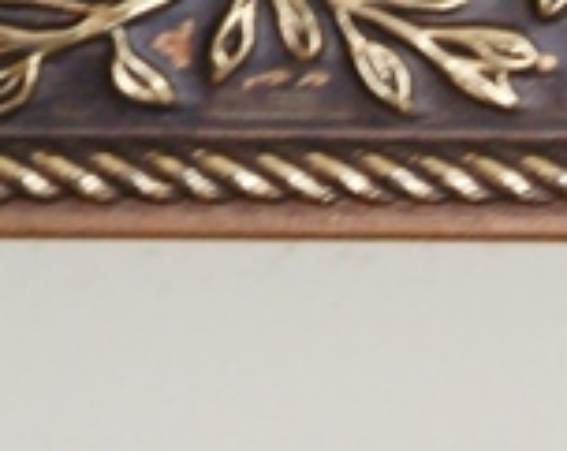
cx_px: -112
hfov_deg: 6.1
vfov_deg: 4.8
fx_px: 5326
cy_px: -283
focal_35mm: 318
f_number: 5
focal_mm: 38
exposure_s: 1/20
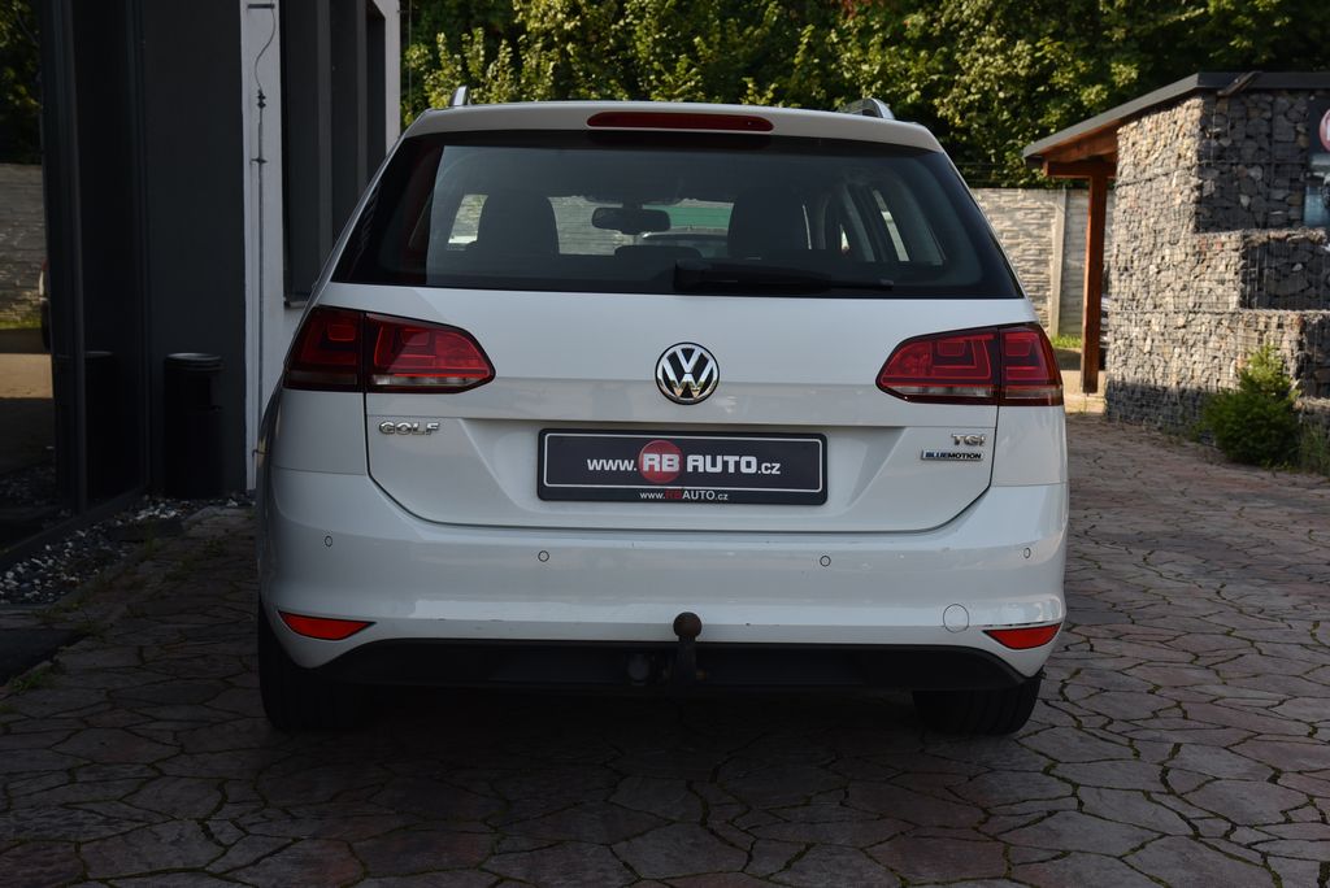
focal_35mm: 50
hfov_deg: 39.6
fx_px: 1848
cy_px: 444
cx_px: 665
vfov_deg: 27.0
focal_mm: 50
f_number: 9
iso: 500
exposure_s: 1/400
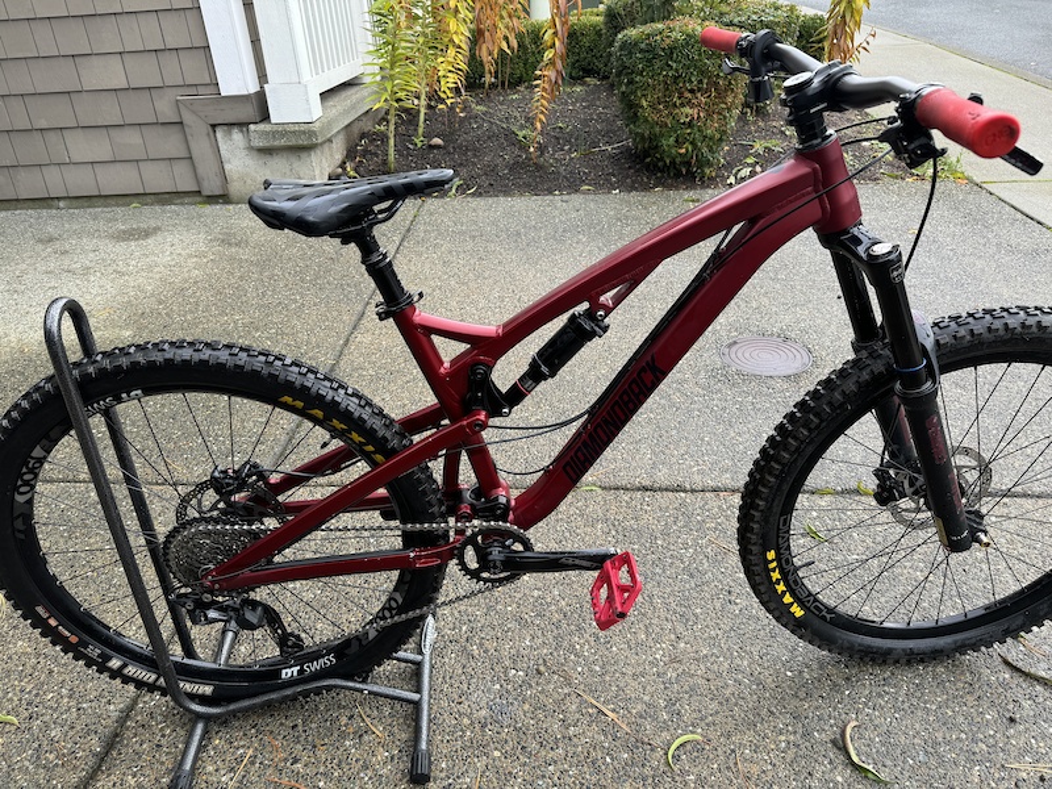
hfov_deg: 71.6
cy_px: 394
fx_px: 729
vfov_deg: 56.8
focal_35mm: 24
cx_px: 526
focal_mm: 6.86
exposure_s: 1/218
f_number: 1.78
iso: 64
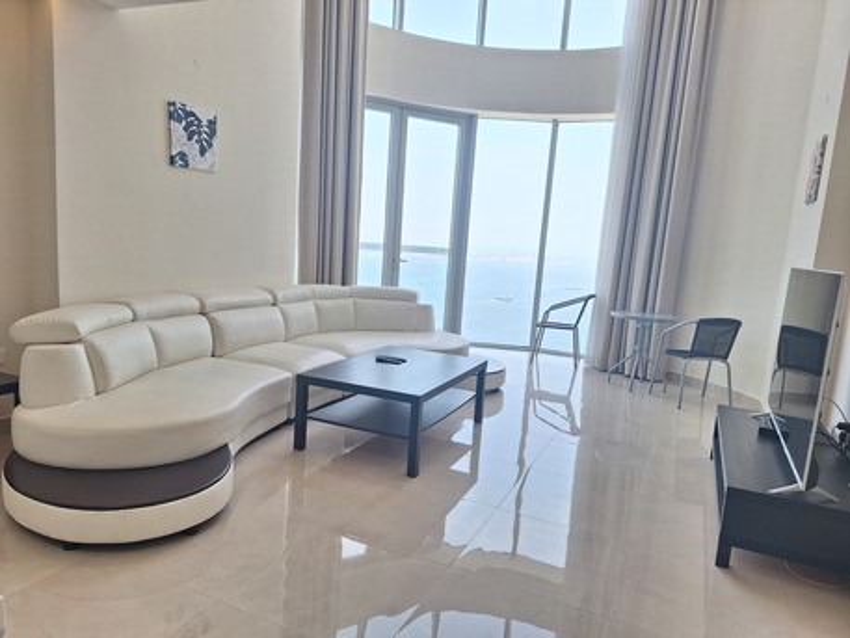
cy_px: 319
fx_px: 565
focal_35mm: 23
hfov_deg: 73.9
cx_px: 425
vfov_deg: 58.9
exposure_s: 1/100
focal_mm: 5.54
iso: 40
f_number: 1.8
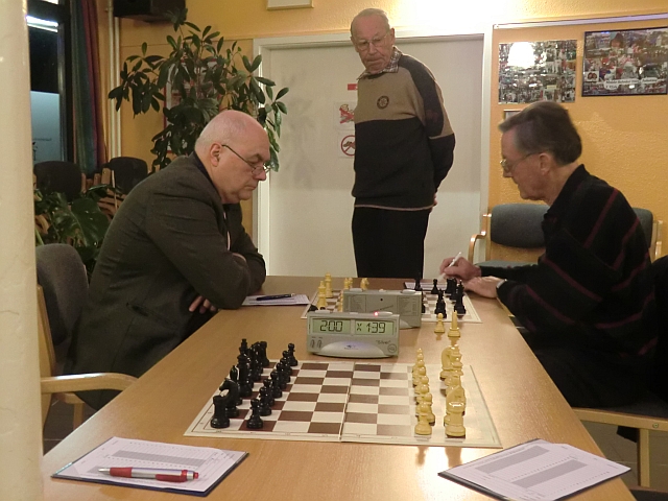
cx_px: 334
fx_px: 772
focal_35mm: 40
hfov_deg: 46.8
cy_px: 250
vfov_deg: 36.0
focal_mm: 7.1
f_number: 3.8
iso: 800
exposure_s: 1/10
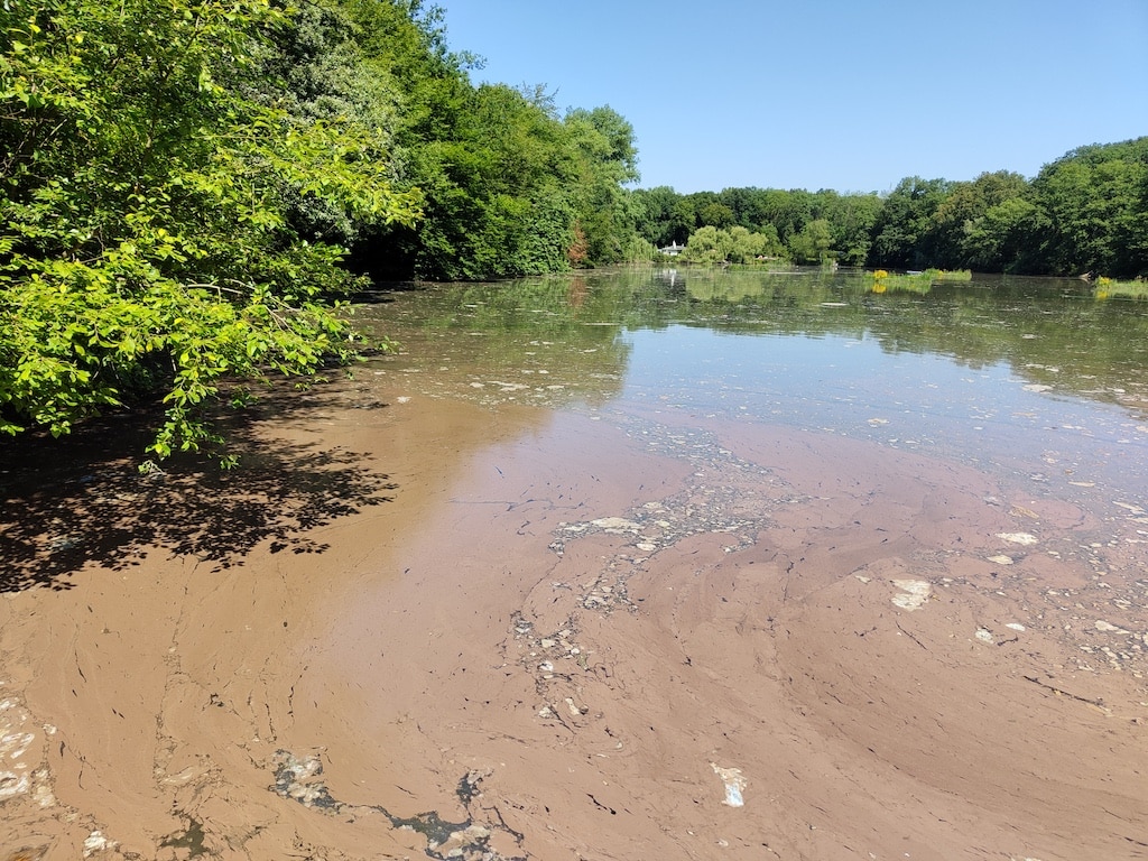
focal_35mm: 24
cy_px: 430
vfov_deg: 56.8
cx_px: 574
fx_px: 796
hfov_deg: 71.6
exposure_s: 1/1600
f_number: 1.88
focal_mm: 5.59
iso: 100
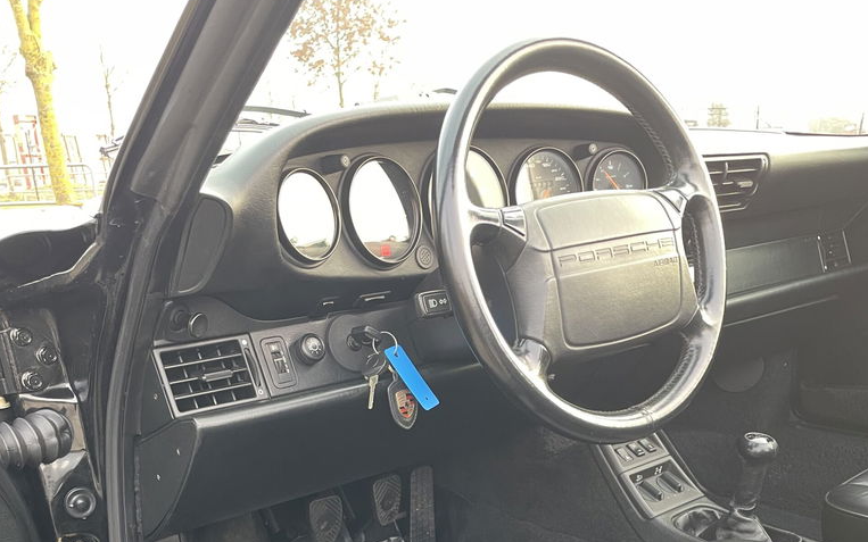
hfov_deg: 52.7
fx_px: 875
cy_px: 556
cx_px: 435
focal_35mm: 37
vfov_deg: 31.5
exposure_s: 1/69
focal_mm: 4.2
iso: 125
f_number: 1.6
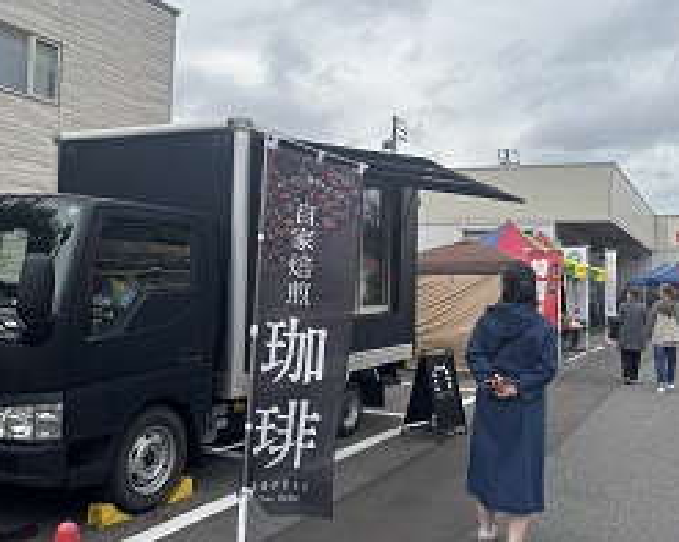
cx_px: 407
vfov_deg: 41.1
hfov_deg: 50.0
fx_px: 723
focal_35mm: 36
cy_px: 267
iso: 50
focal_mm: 5.96
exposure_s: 1/2933
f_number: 1.6
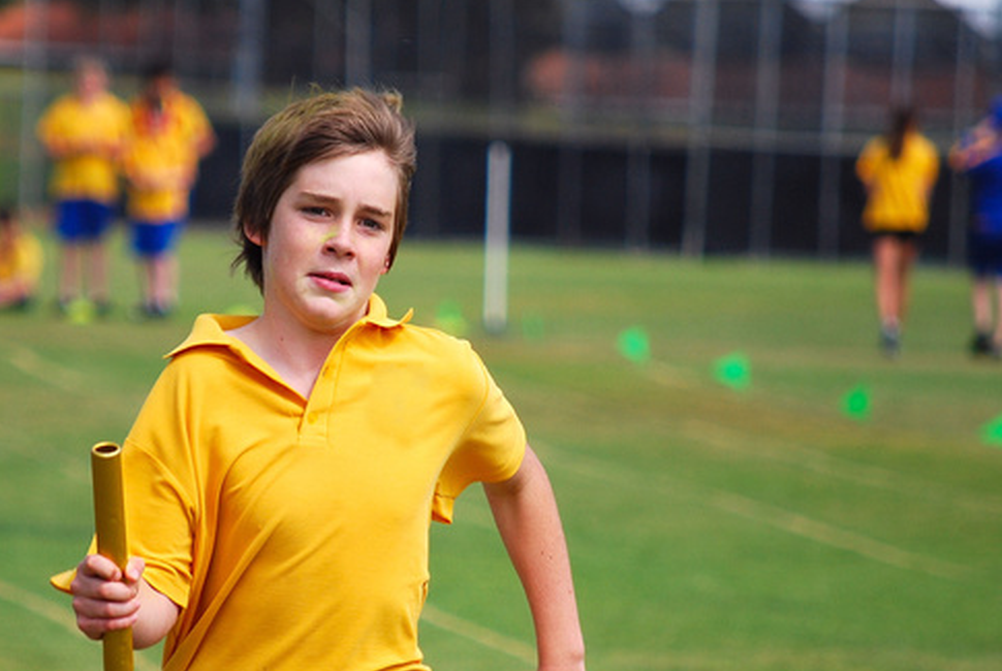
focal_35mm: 524
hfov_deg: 3.9
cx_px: 373
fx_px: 14607
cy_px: 428
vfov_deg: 2.6
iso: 200
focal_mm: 200
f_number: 5.6
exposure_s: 1/800
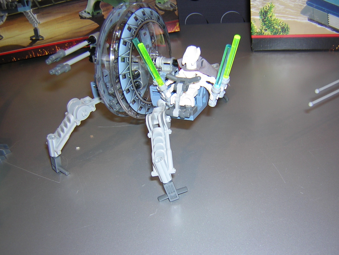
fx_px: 353
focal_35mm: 36
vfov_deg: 39.7
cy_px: 128
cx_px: 170
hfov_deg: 51.4
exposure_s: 1/60.1
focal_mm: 4.7
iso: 100
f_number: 2.6
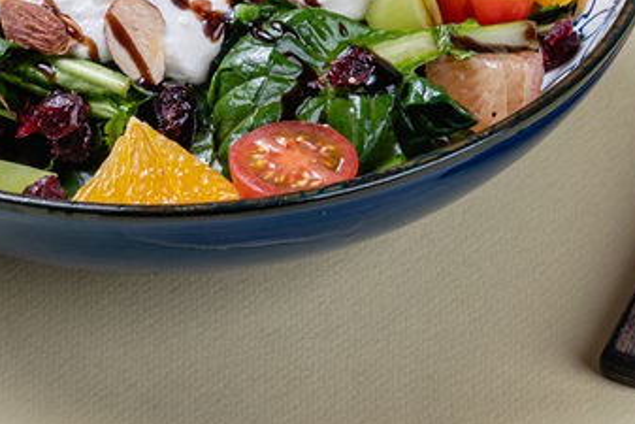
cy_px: -62
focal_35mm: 308
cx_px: 178
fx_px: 5435
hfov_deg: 6.7
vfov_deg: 4.5
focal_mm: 70
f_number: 10
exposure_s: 1/125
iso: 125
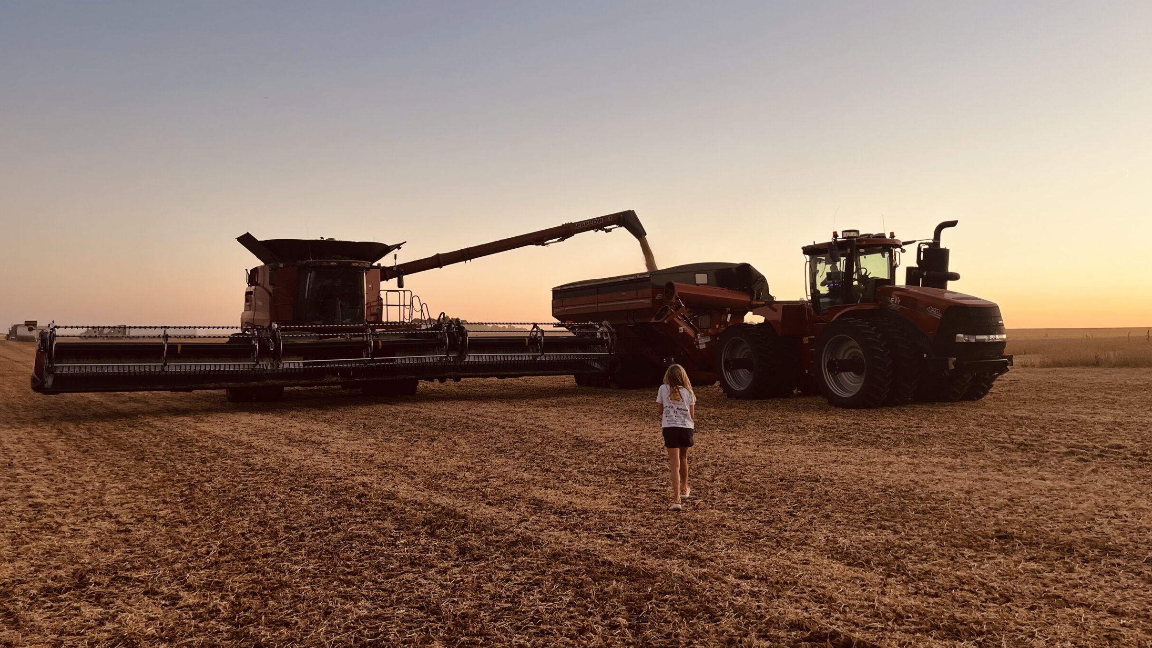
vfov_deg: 38.8
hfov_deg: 64.3
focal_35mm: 30
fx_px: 916
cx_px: 567
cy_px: 254
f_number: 1.6
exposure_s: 1/121
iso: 64
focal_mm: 5.1
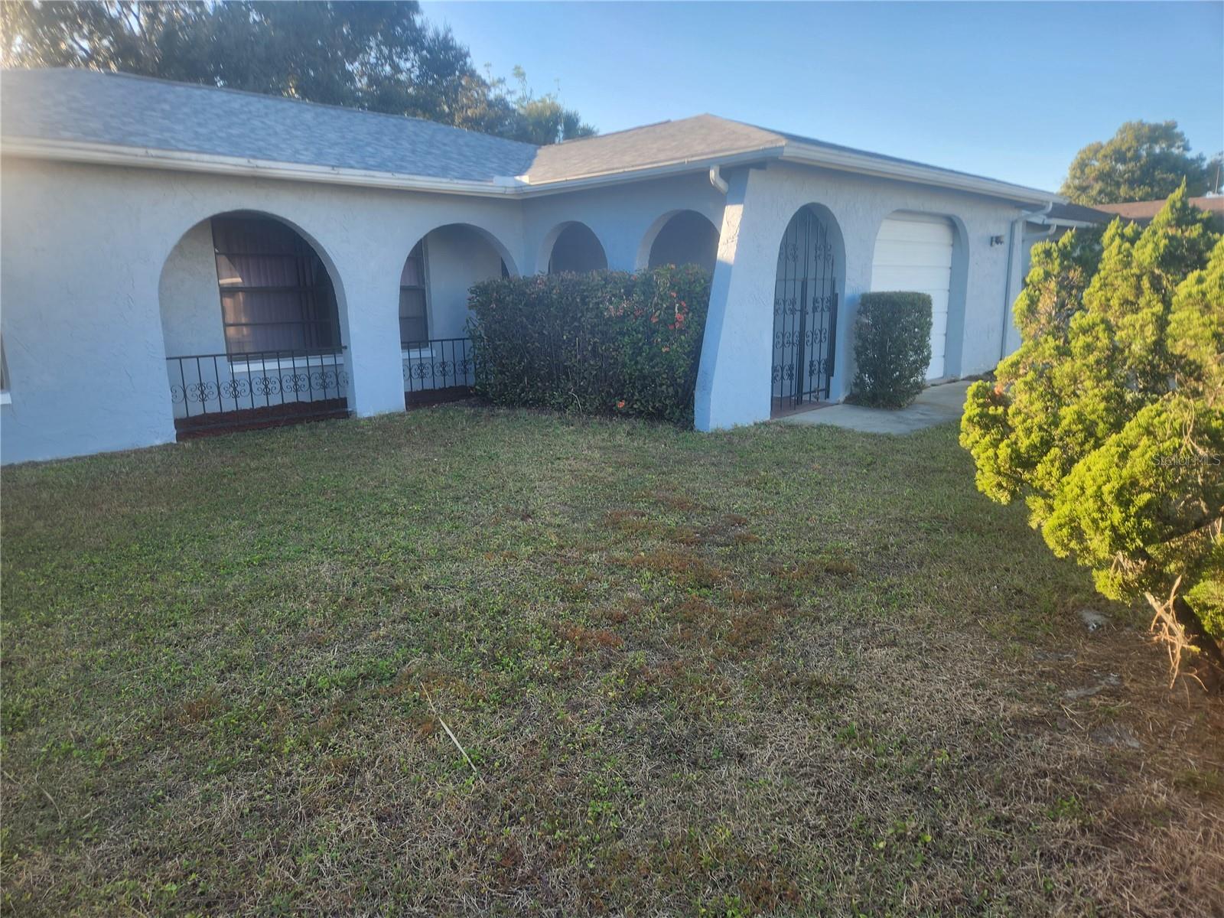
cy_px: 459
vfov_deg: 58.9
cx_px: 612
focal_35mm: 23
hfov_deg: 73.9
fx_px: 813
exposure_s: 1/317
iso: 20
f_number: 1.8
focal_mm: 5.4
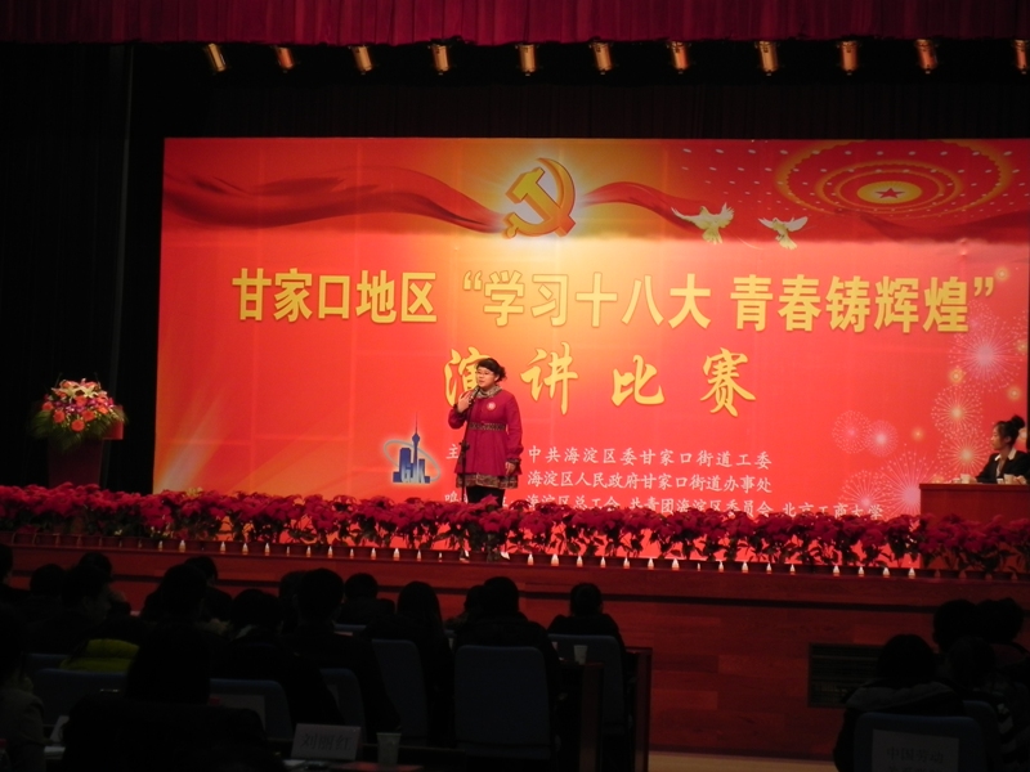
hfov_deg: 23.0
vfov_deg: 17.4
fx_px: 2529
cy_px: 386
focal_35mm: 85
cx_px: 515
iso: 160
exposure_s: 1/31.7
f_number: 4
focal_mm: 15.1
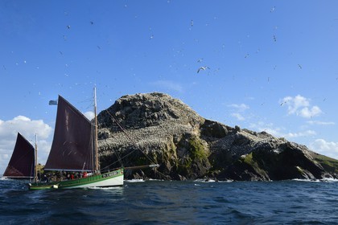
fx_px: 300
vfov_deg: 41.1
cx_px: 169
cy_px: 112
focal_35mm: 32
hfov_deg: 58.7
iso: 800
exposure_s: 1/1600
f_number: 10
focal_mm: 32
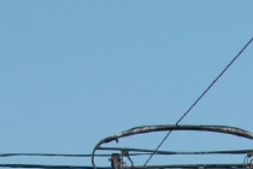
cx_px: 410
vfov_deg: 2.9
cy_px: 471
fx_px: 3316
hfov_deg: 4.3
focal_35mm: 472
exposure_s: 1/400
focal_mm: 55
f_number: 10
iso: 200
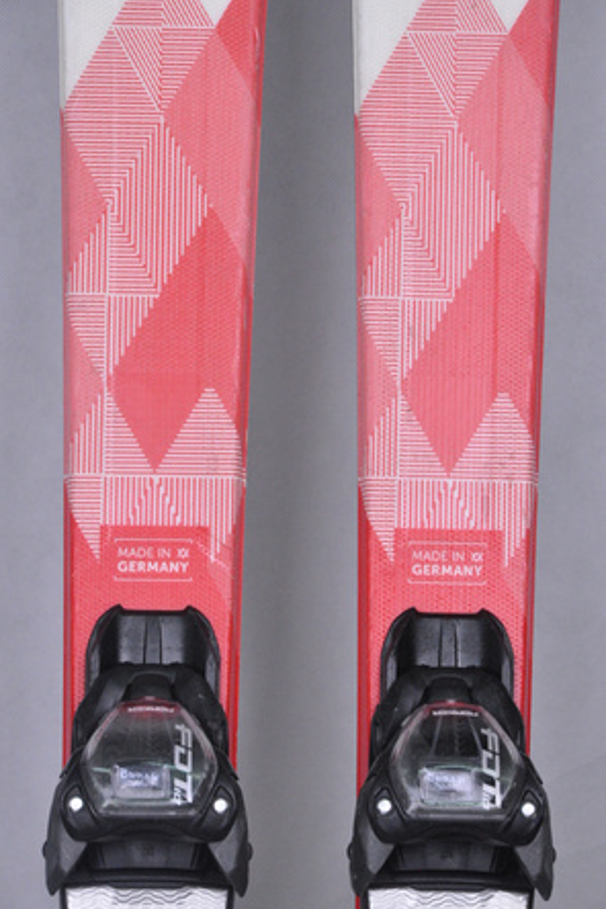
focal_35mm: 160
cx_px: 302
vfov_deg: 12.9
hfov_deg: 8.6
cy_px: 452
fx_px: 4027
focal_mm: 105
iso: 3200
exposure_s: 1/125
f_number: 9.5
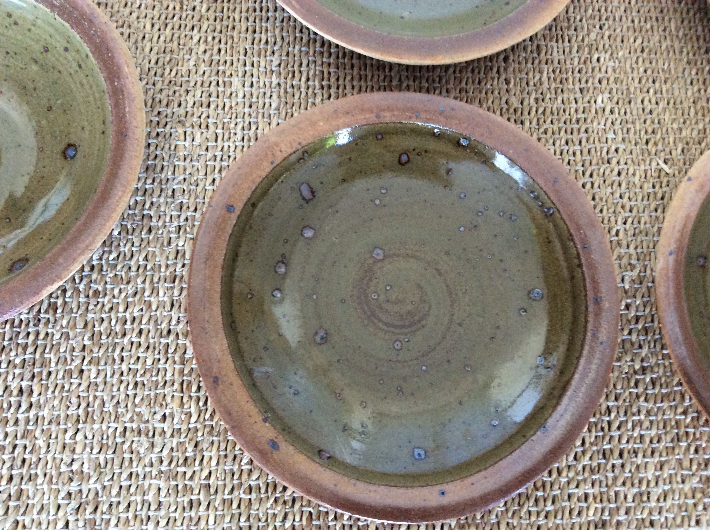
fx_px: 655
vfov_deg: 44.1
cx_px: 355
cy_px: 265
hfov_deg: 56.9
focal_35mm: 32
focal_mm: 3.3
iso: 250
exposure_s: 1/25
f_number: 2.4
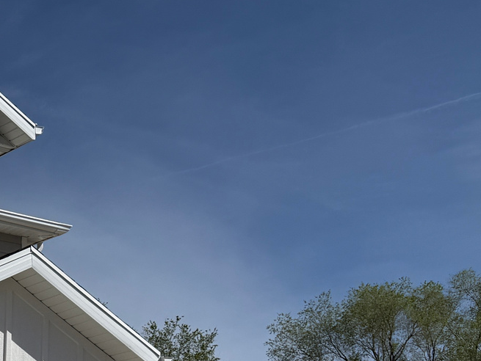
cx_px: -171
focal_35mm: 75
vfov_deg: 18.2
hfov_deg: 22.7
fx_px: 1043
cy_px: 481
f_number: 1.78
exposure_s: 1/14286
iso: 80
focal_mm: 6.76
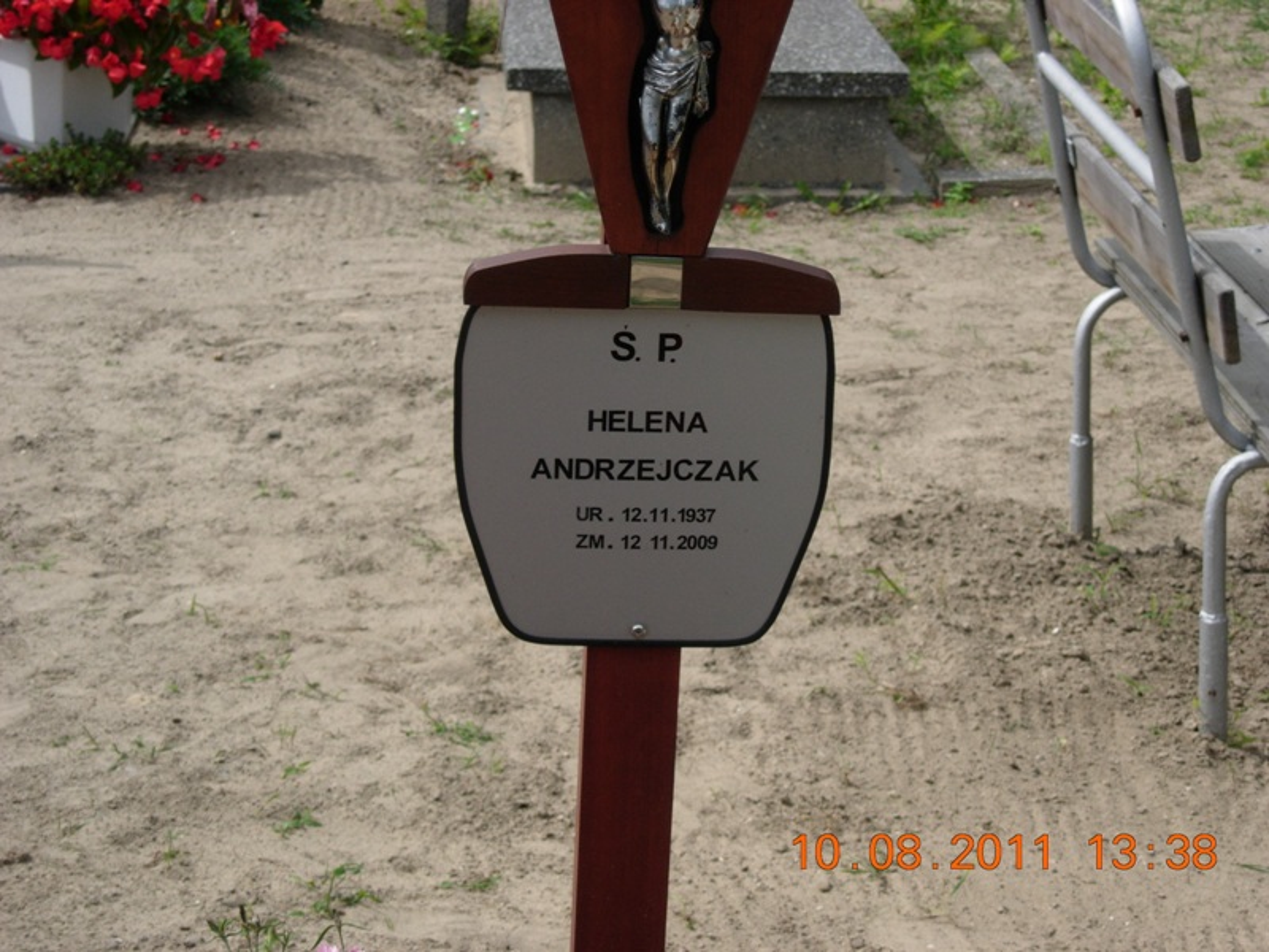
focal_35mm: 103
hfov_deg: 19.1
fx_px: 3776
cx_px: 634
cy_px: 476
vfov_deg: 14.4
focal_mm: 21.3
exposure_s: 1/724
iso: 64
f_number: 4.6
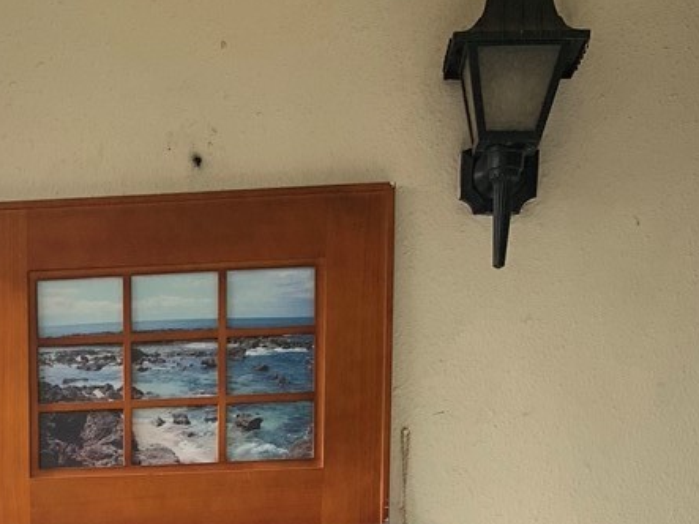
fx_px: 1898
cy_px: 1002
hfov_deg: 20.0
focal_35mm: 94
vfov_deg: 13.7
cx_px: -52
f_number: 1.8
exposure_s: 1/911
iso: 25
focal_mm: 4.25
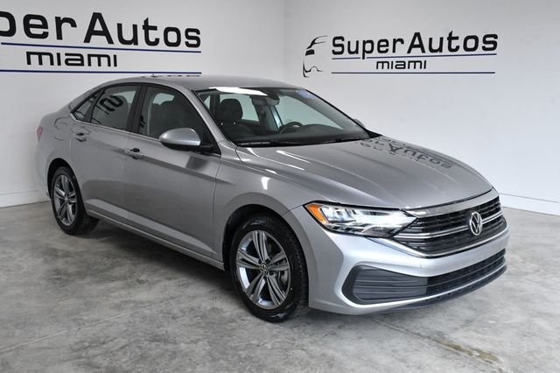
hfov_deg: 53.2
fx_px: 560
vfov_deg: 36.8
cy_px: 186
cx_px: 280
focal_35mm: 36
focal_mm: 24
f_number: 11
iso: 2500
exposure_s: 1/500
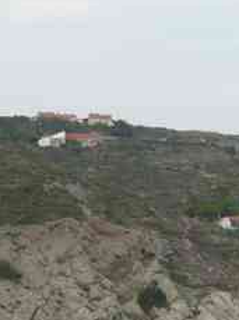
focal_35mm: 136
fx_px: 1256
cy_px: 326
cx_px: 328
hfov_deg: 10.6
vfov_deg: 14.3
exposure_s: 1/160
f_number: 2.8
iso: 100
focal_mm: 5.8
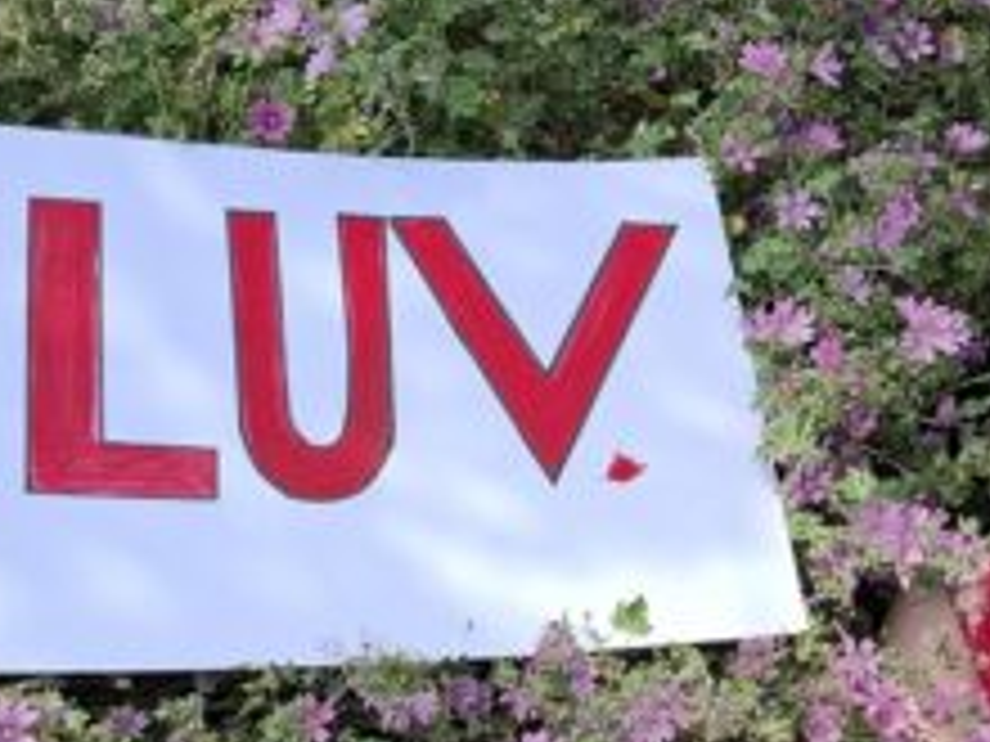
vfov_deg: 21.6
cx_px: 720
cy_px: 607
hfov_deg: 28.6
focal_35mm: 67
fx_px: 1916
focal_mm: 5.54
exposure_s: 1/1305
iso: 50
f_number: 1.8
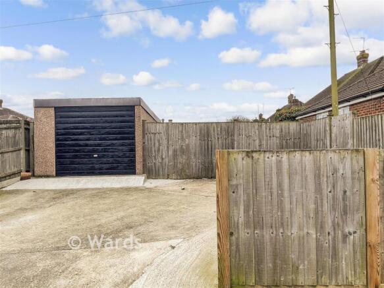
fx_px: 322
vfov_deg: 48.2
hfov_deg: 61.7
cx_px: 192
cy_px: 144
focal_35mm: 29
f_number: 1.8
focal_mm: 3
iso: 16
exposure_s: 1/180
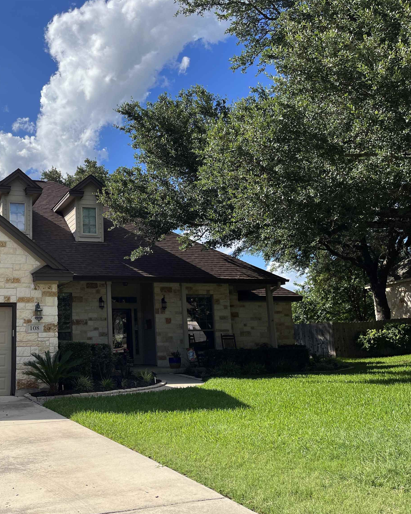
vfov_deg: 52.8
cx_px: 69
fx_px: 517
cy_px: 257
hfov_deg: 41.1
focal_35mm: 34
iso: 50
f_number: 1.6
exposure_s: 1/3521
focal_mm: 5.1
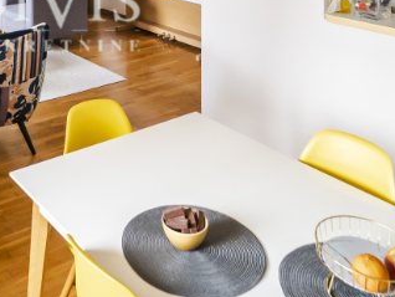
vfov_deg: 26.8
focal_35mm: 44
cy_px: -107
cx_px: 76
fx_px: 502
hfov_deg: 41.0
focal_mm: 7
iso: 400
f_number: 4
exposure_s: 1/15
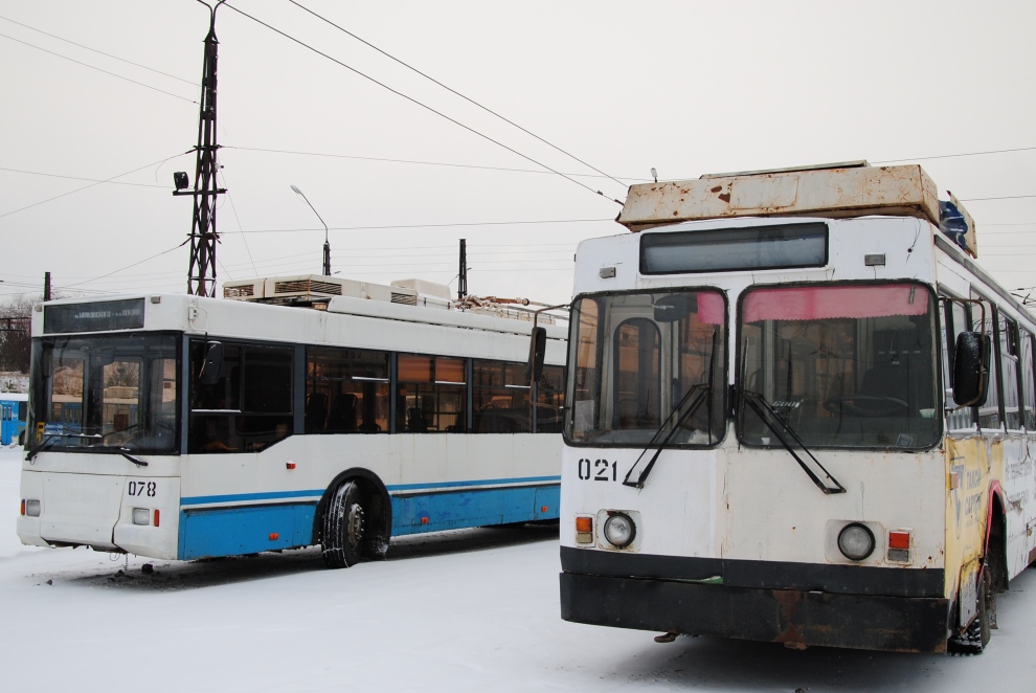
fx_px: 1152
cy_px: 369
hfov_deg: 48.4
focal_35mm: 40
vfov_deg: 33.5
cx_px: 550
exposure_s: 1/250
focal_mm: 22
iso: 200
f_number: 5
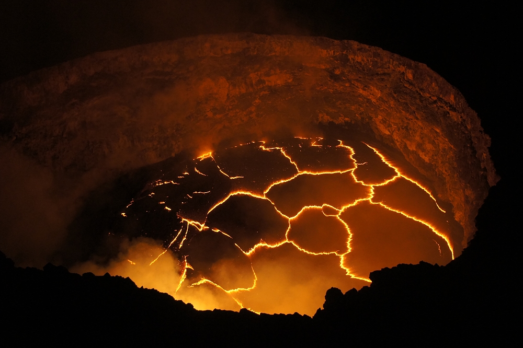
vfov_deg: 31.9
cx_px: 262
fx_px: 610
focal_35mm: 42
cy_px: 174
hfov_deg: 46.4
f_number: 4.5
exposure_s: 1/50
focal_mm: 28
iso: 1600
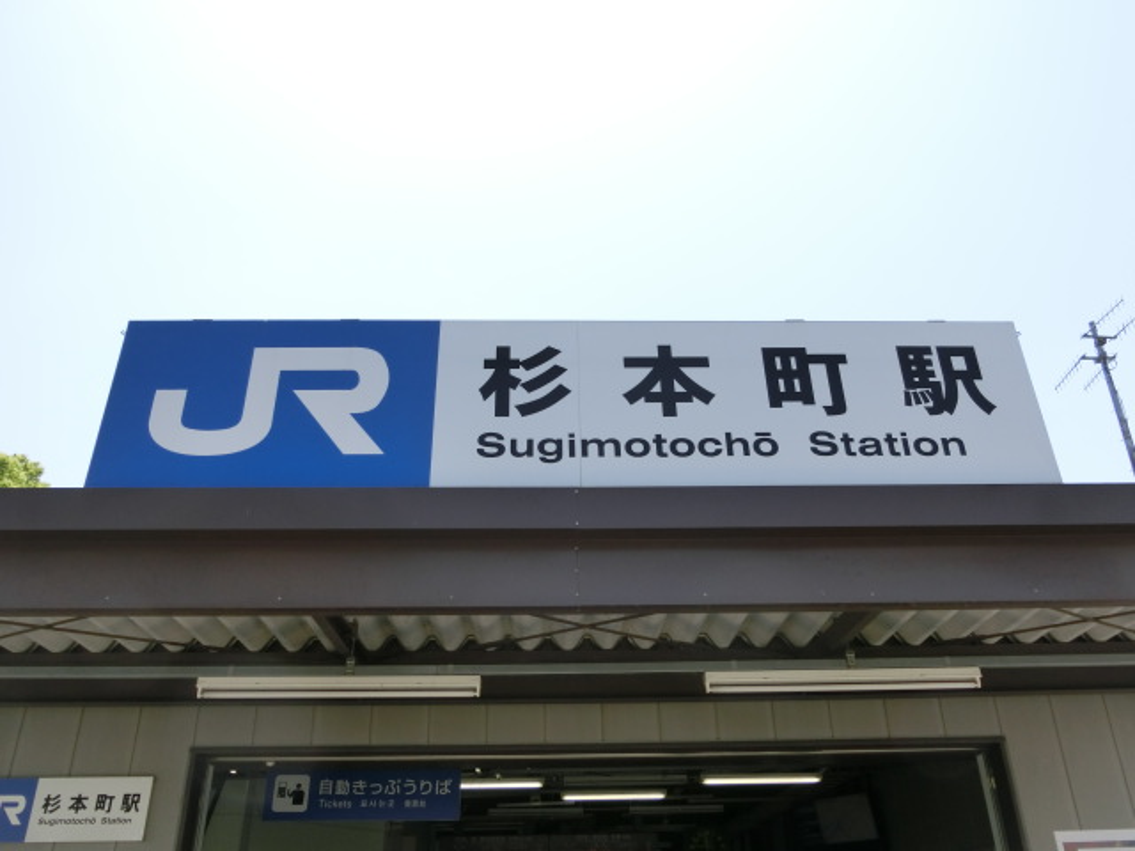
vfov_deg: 48.2
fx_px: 951
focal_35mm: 29
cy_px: 426
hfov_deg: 61.7
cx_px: 568
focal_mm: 5.2
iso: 80
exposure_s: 1/640
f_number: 3.7
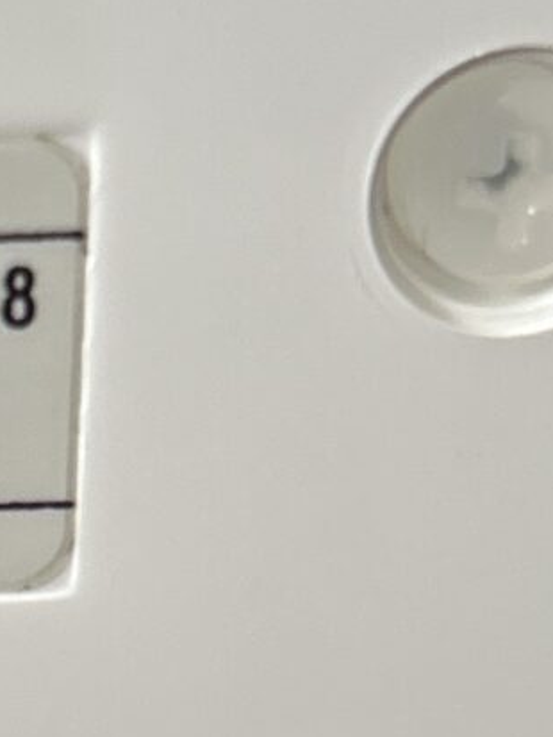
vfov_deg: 12.2
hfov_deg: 8.8
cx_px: -462
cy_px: 591
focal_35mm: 161
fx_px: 3428
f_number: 1.5
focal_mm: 5.7
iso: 125
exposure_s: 1/104
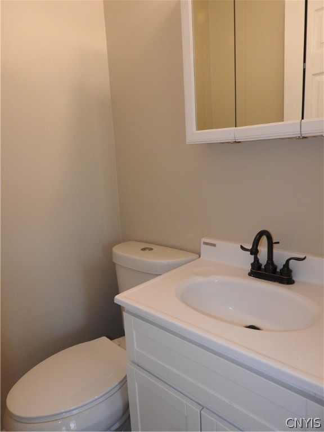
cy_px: 216
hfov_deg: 56.8
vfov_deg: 71.6
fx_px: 300
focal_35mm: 24
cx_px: 162
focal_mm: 4.3
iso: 200
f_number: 3.3
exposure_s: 1/30
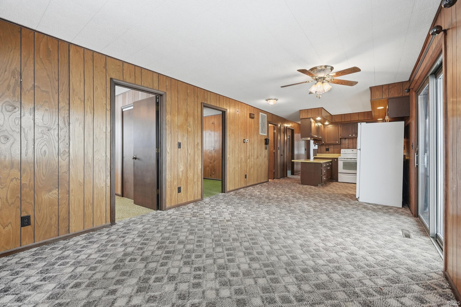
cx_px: 230
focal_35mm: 15
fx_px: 192
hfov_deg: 100.4
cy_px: 154
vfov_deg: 77.3
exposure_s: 1/1000
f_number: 4
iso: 800
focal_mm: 10
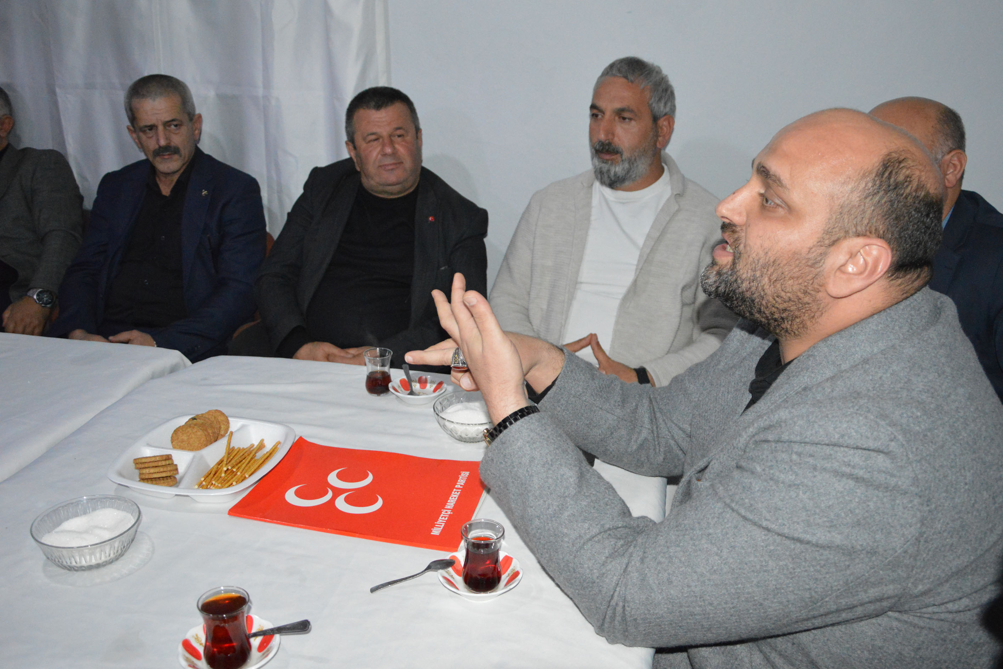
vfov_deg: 47.9
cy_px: 334
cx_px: 502
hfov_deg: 67.4
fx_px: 752
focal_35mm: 27
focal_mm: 18
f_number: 3.5
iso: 3200
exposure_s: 1/60
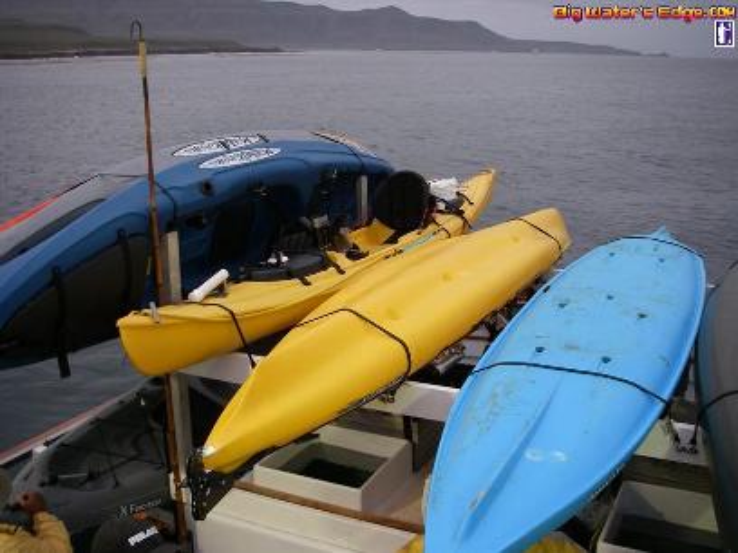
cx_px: 369
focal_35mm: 38
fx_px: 810
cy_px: 276
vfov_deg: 37.7
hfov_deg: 49.0
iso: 125
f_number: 3.3
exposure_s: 1/50
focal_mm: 6.3
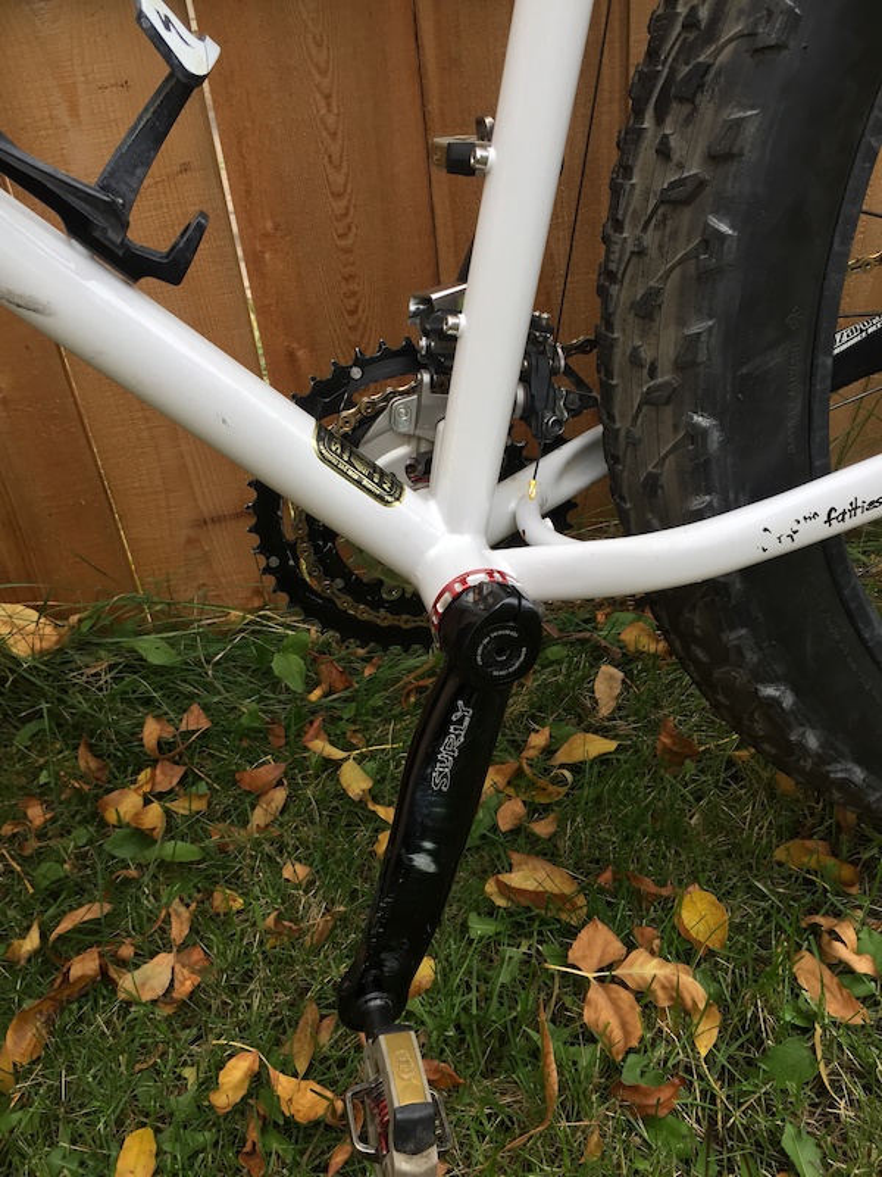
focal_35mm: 29
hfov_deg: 48.2
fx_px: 985
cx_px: 441
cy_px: 588
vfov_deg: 61.7
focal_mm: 4.15
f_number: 2.2
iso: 50
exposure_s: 1/120
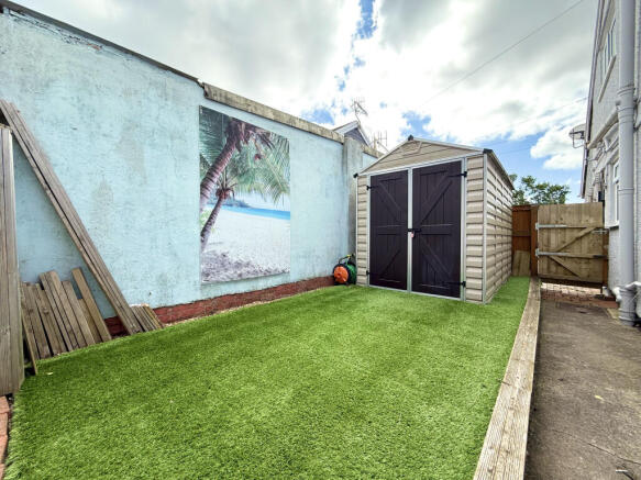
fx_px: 259
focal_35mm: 14
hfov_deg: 102.1
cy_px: 240
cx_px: 320
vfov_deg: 85.7
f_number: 2.2
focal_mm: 2.22
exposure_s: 1/502
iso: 50
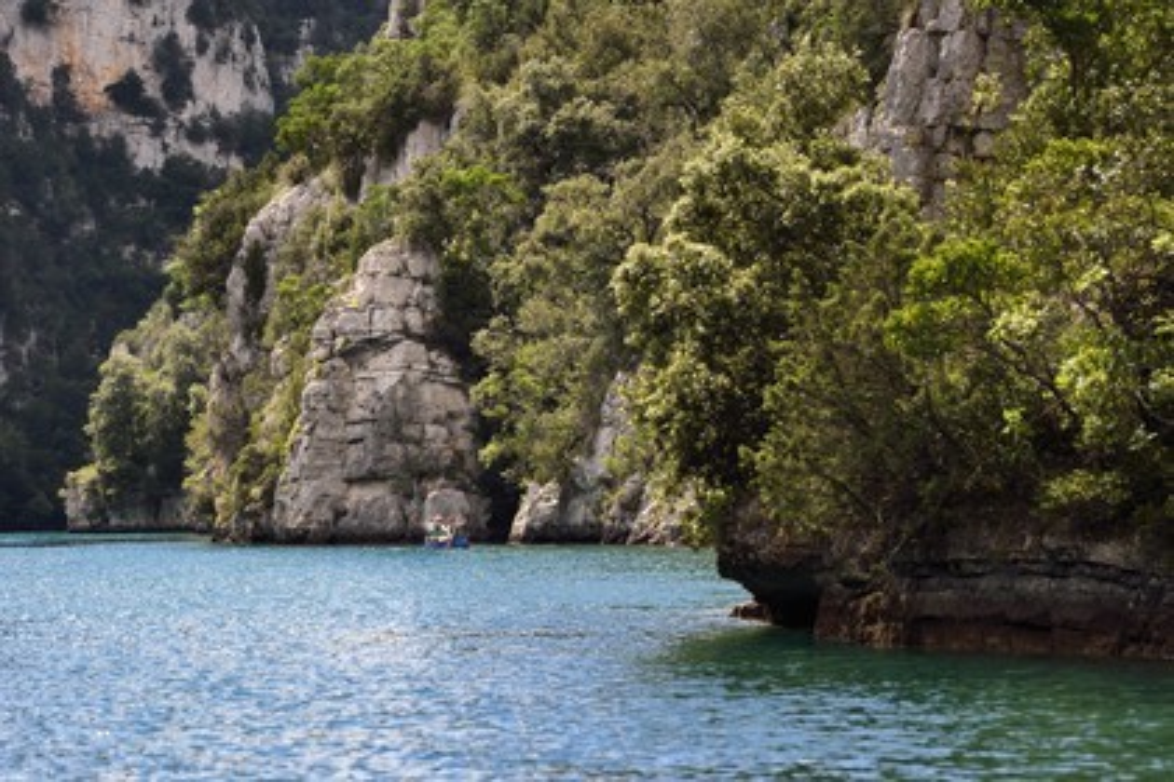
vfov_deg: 8.9
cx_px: 587
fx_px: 5054
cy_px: 391
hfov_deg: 13.2
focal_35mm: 155
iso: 200
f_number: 10
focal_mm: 155
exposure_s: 1/200
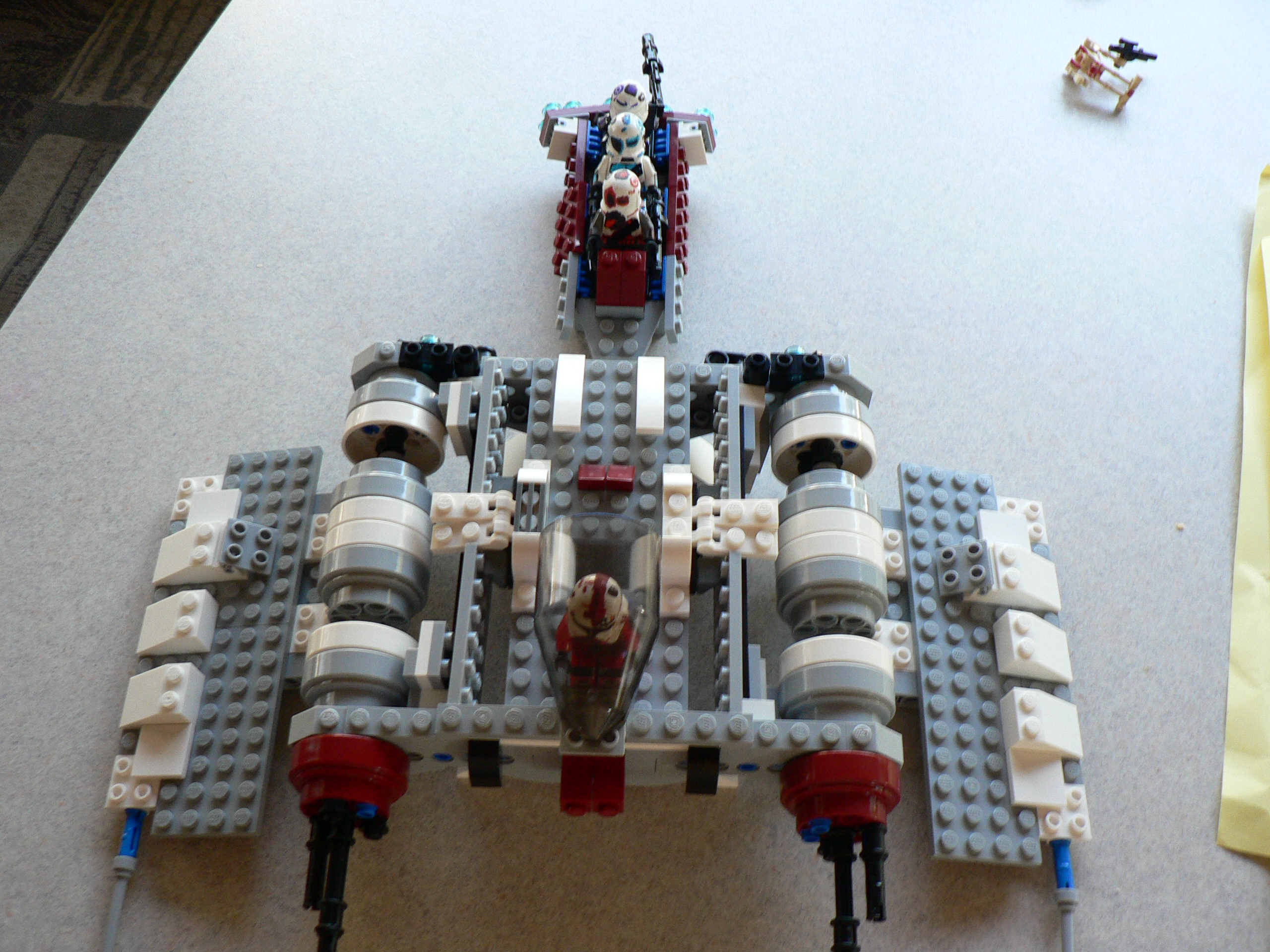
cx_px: 635
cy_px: 476
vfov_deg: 39.7
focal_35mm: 36
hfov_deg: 51.4
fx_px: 1321
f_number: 2.8
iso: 150
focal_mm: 6
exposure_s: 1/25
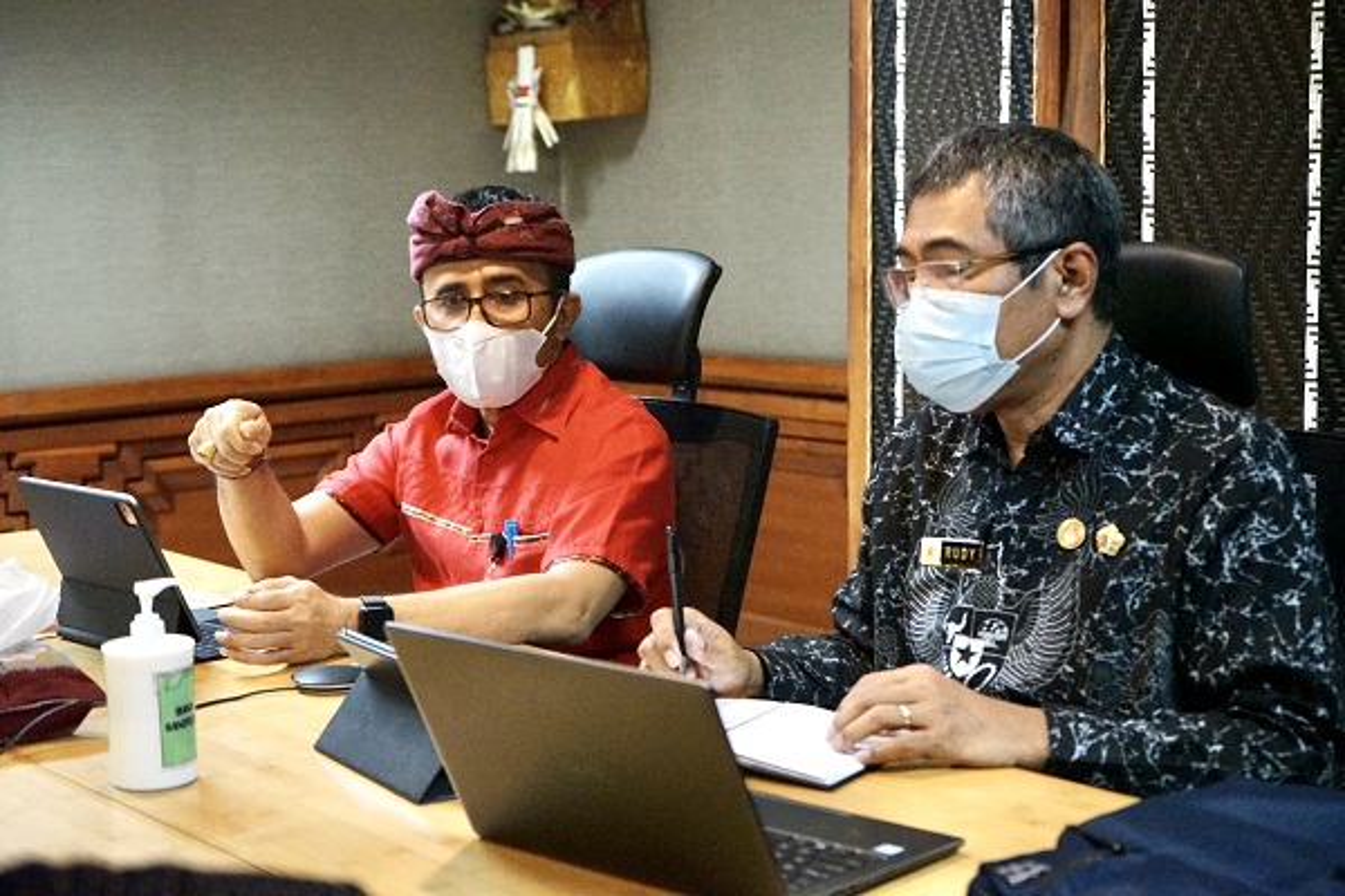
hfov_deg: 36.9
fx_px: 2017
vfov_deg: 25.1
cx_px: 672
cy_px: 448
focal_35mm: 54
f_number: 5
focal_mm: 54
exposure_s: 1/100
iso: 10000
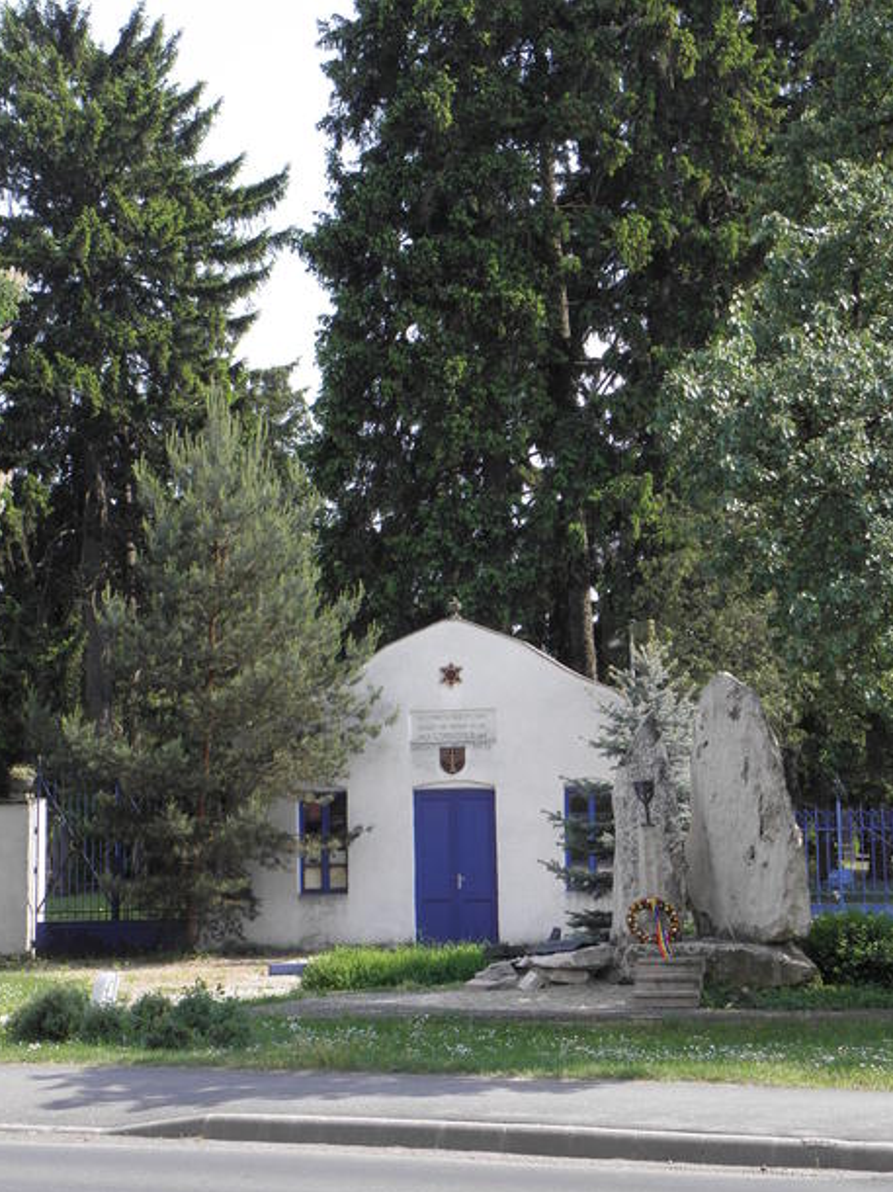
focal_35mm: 84
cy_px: 623
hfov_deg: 17.6
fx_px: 2891
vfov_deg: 23.3
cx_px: 444
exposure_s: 1/125
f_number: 5
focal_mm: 14.25
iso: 64
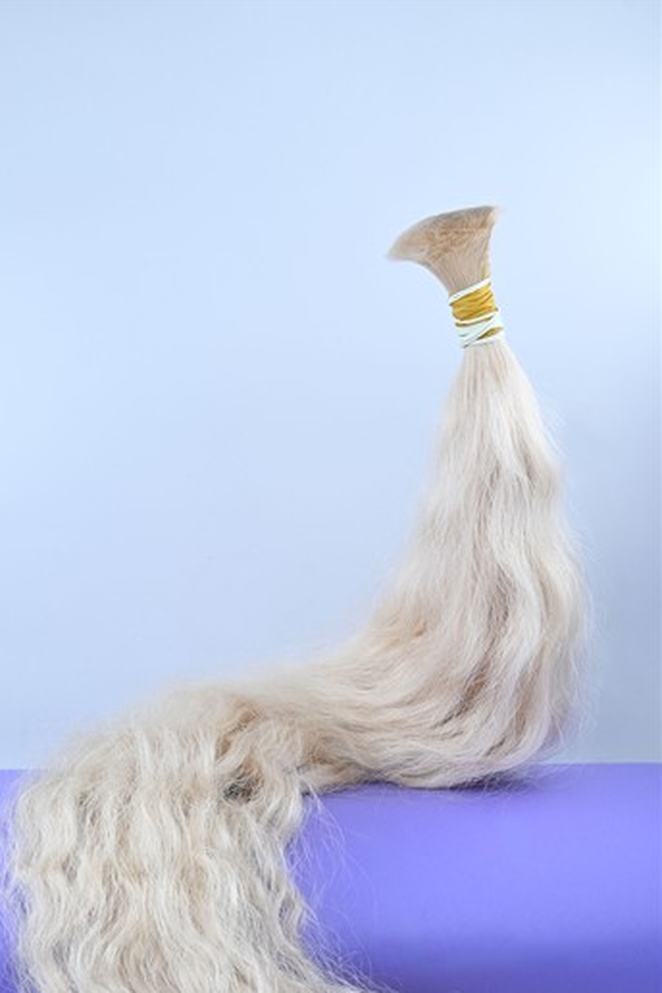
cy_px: 572
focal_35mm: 65
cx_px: 279
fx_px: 1781
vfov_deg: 31.1
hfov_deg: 21.0
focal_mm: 37
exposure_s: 1/125
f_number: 9
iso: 250
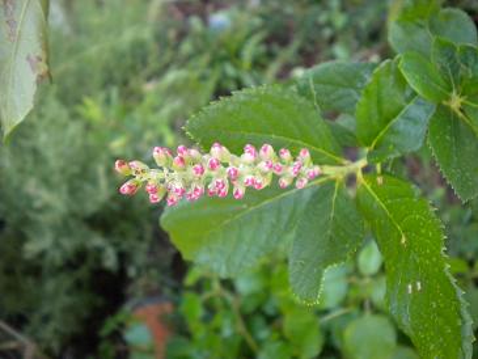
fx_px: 566
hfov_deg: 45.8
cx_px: 239
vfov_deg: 35.2
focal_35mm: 41
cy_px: 180
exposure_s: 1/145
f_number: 3.5
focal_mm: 7.4
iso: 400
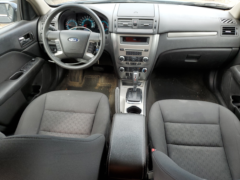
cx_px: 120
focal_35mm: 26
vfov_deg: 53.1
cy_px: 90
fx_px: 180
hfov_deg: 67.3
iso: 50
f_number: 1.5
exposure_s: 1/200
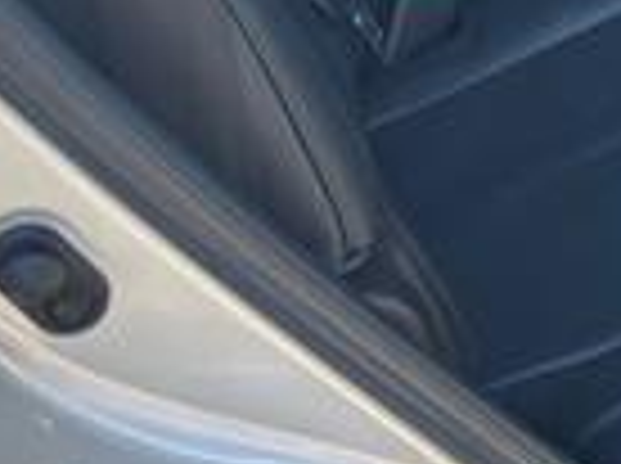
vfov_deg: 11.6
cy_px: -266
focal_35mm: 121
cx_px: 1066
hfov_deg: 14.6
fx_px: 2167
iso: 50
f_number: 1.5
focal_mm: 5.7
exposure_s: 1/279
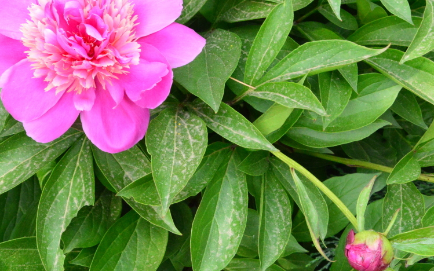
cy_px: 102
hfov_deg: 15.4
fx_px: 1605
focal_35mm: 136
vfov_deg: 9.7
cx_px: 224
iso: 3600
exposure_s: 1/250
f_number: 20
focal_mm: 65
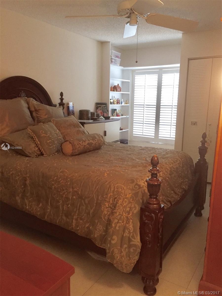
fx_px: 248
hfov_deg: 48.2
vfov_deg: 61.7
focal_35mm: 29
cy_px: 148
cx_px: 111
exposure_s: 1/30
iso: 200
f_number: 2.2
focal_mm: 4.15
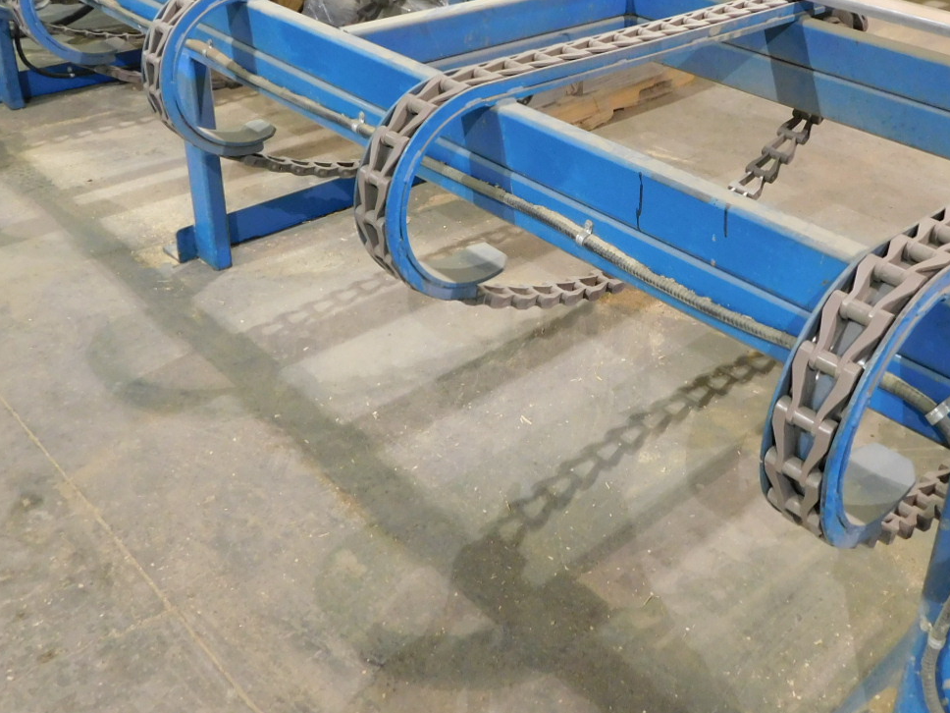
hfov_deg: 48.4
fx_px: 1043
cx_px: 608
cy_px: 217
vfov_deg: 37.2
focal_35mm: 38
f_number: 3
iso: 400
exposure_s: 1/15
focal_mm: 4
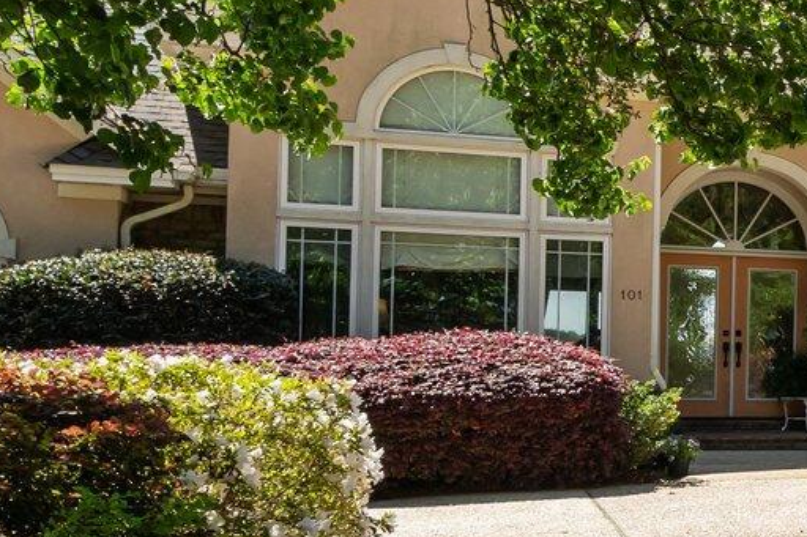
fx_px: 1613
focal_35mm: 72
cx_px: 1346
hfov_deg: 21.4
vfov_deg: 18.9
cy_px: 357
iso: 400
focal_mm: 18
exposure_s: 1/500
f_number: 8
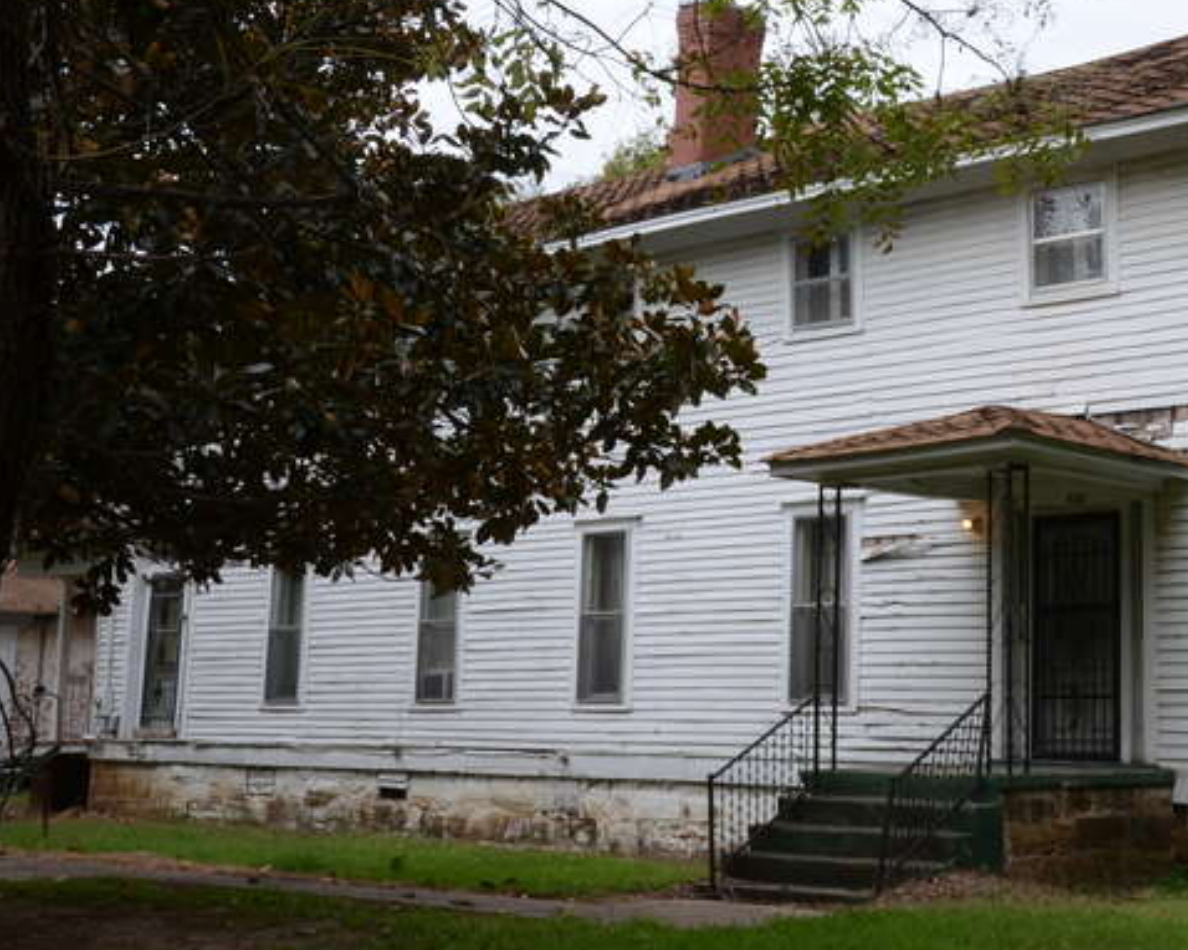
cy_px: 323
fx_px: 2066
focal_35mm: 59
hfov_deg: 31.3
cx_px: 932
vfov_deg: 25.8
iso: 200
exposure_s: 1/80
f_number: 16
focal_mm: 25
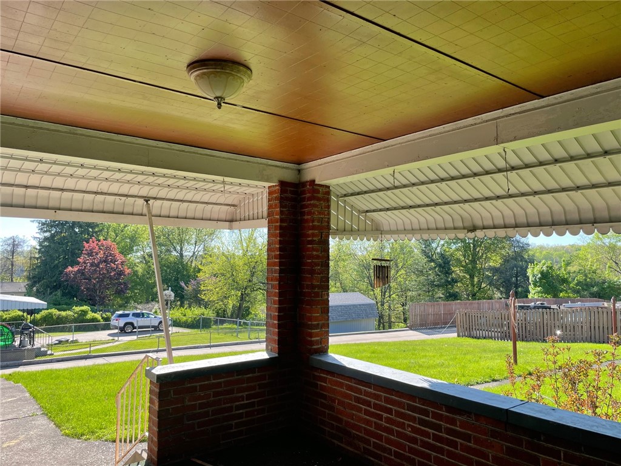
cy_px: 233
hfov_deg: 67.3
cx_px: 310
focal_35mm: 26
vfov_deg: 53.1
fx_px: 466
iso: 32
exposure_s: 1/543
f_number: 1.6
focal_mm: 4.2
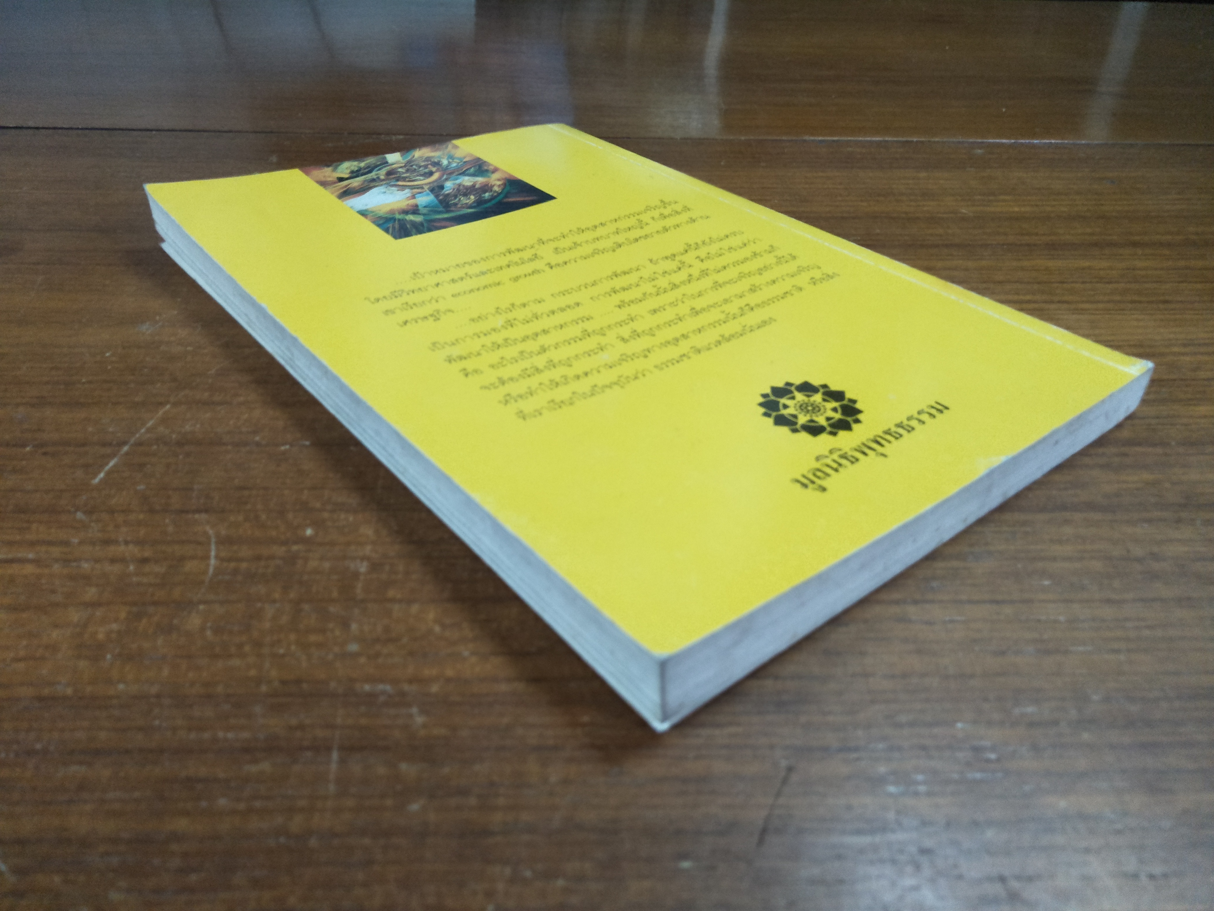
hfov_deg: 81.7
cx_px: 607
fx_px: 701
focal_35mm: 20
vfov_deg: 66.0
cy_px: 456
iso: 250
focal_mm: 3.46
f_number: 2.2
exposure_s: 1/33
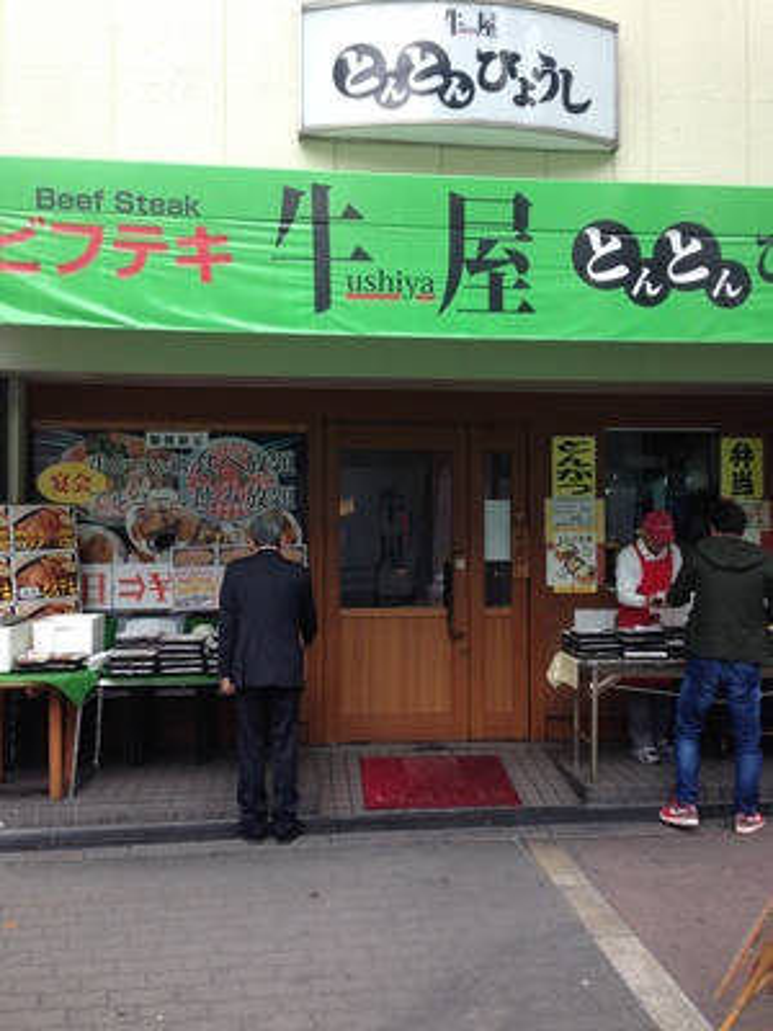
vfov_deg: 55.4
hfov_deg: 42.9
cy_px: 516
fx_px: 983
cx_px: 386
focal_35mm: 33
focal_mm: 4.12
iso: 50
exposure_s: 1/200
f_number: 2.4
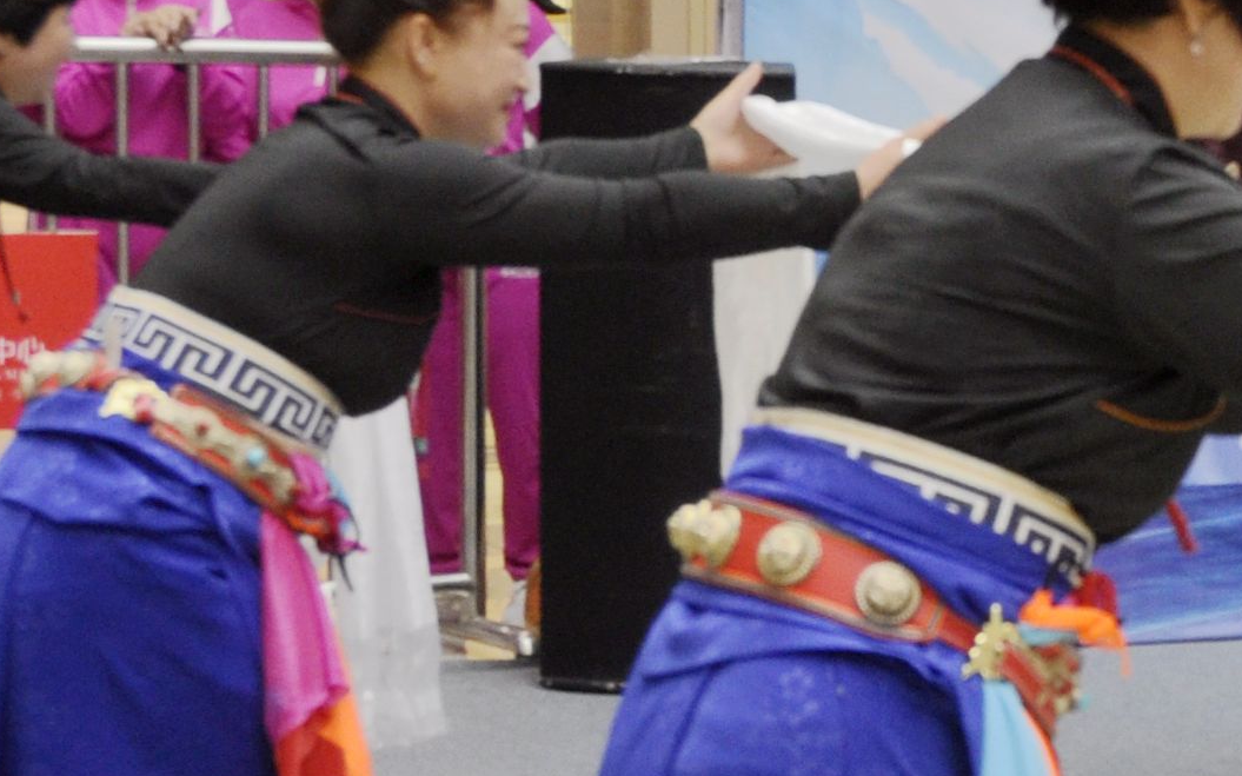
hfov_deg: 12.9
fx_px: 5043
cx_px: 2133
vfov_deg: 8.8
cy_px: 562
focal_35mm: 149
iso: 400
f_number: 5.6
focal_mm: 24
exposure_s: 1/125
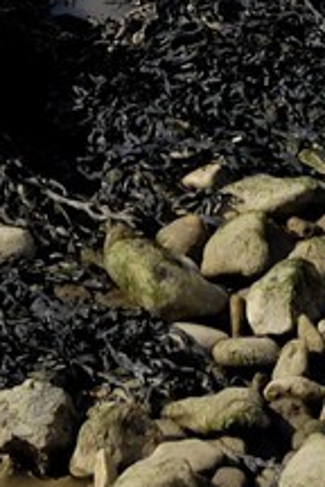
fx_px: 3615
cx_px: 41
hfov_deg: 5.1
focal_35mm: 267
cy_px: -929
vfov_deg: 7.0
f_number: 12
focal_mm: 24
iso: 100
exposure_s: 1/160
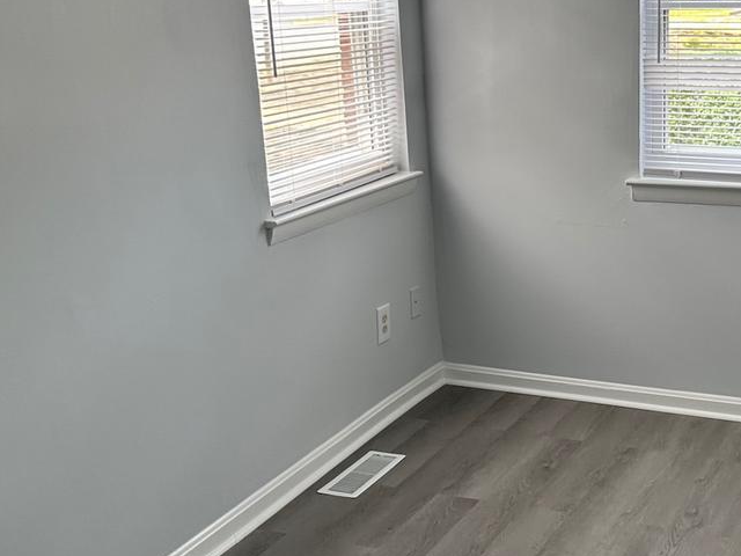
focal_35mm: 54
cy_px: 287
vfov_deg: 27.0
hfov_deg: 34.6
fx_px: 1156
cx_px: 573
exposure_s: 1/163
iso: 100
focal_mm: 6.86
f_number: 1.78
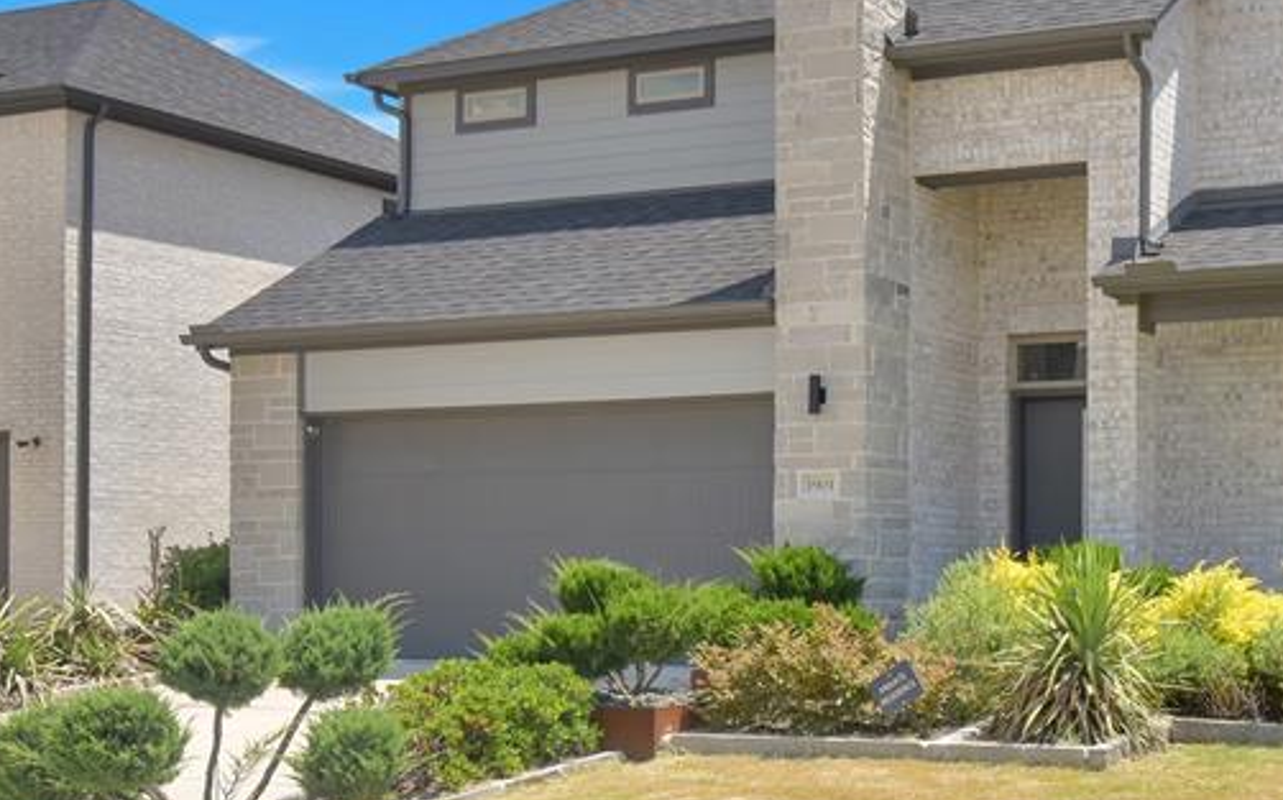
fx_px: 1853
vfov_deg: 24.3
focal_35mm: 53
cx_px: 1079
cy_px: 519
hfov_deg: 36.5
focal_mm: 17
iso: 400
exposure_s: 1/500
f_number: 11
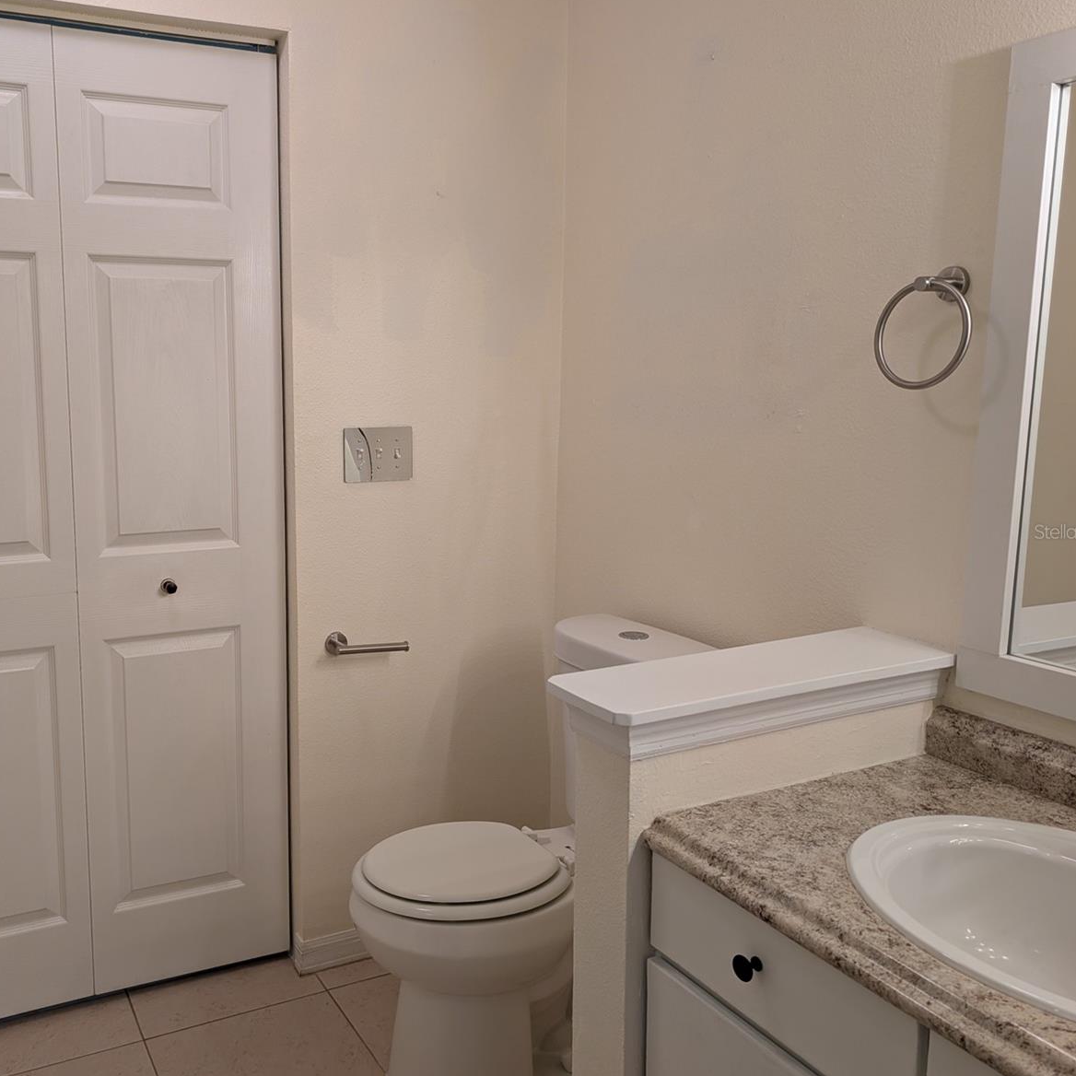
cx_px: 387
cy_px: 532
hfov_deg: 54.8
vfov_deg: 55.6
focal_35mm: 29
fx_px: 1020
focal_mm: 6.9
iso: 114
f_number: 1.68
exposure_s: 1/120
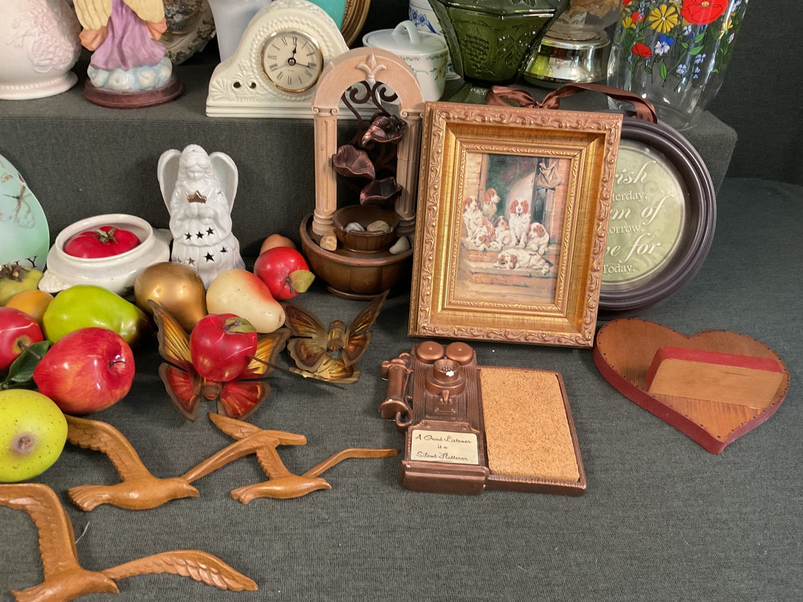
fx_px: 673
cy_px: 301
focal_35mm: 29
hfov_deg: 61.7
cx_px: 402
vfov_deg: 48.2
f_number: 1.8
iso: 200
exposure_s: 1/60
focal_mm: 3
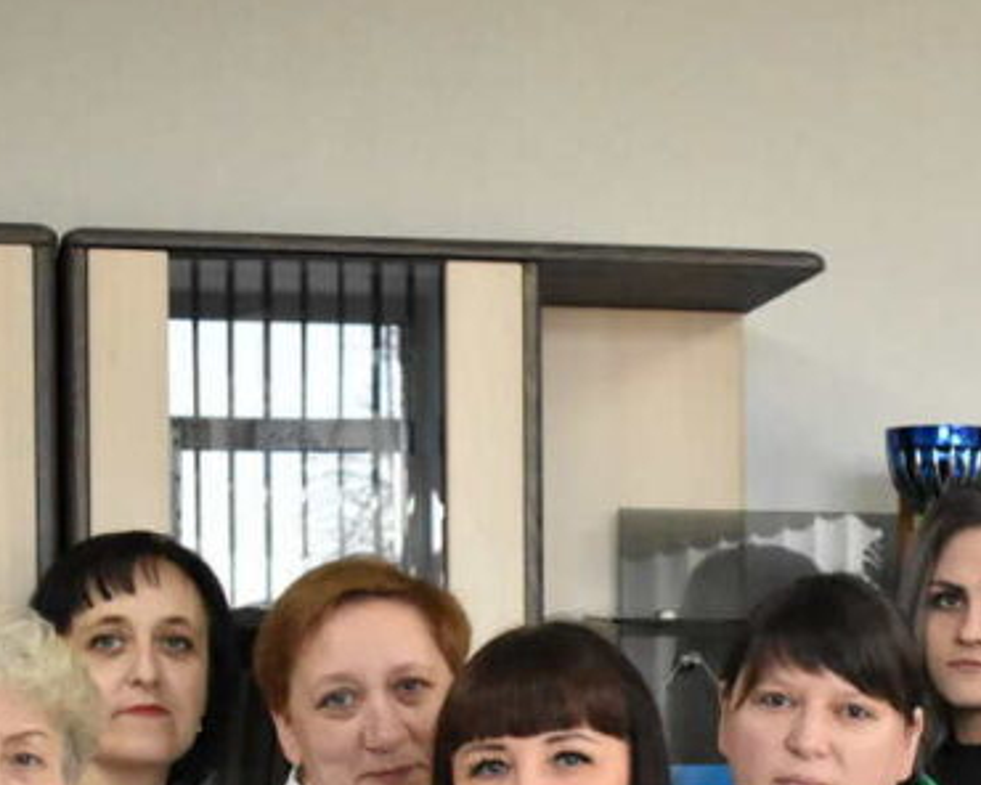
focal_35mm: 105
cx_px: 705
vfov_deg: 14.3
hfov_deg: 18.1
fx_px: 3057
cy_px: 895
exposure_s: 1/1000
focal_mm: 27
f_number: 4.5
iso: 6400
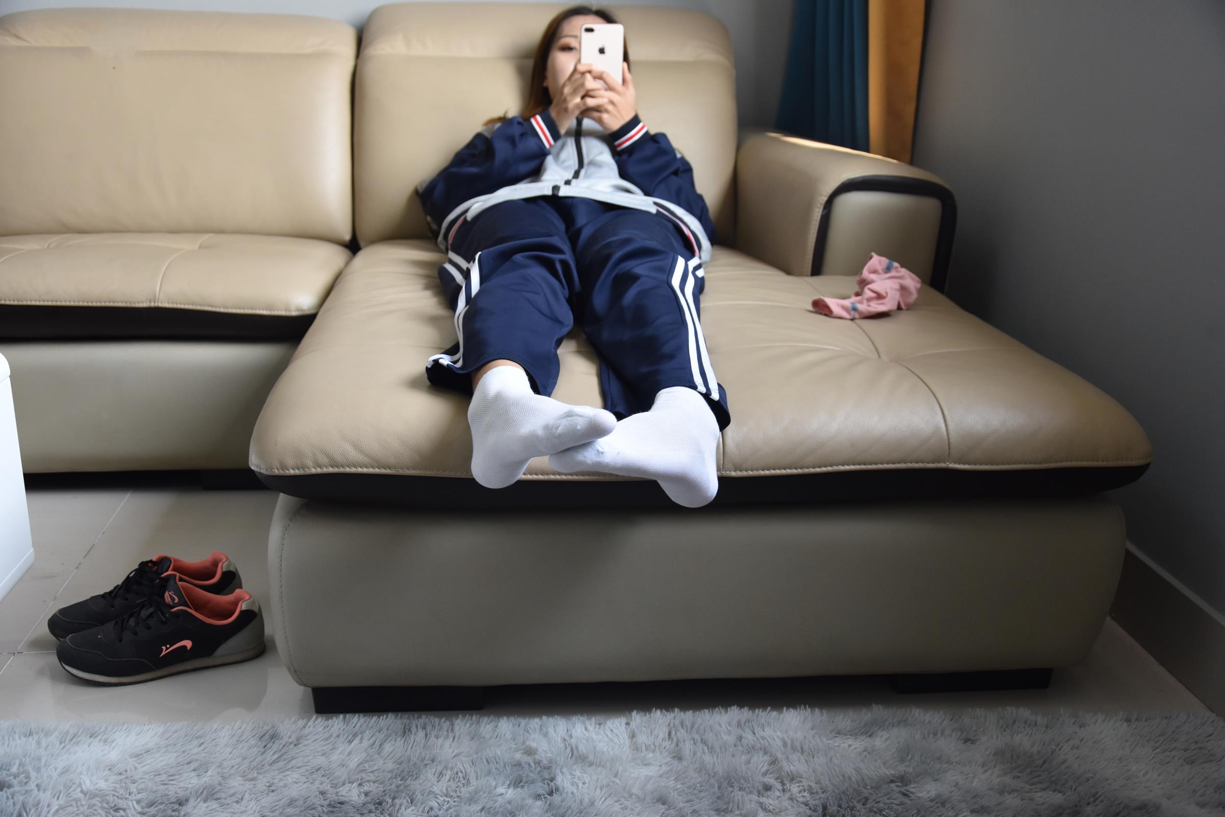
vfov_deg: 36.9
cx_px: 612
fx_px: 1225
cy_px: 408
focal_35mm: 36
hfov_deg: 53.1
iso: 720
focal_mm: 24
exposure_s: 1/250
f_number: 3.8
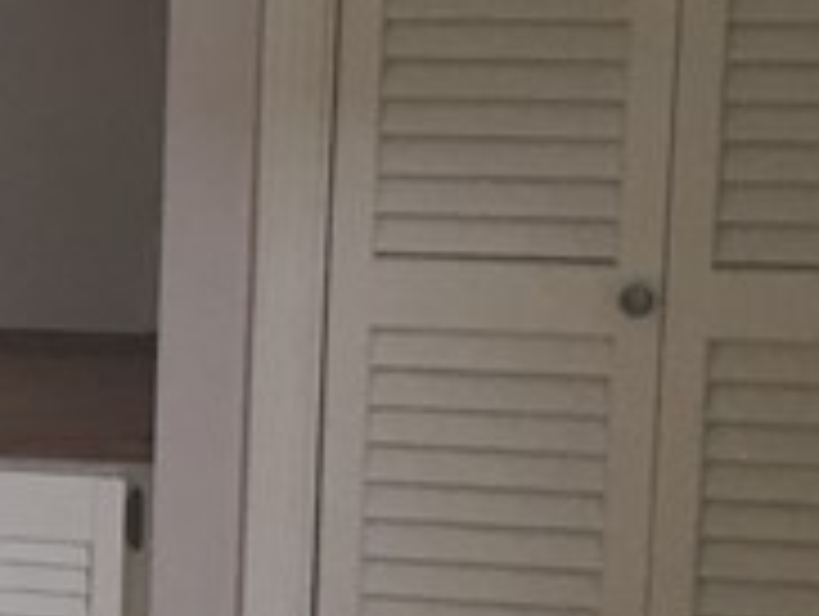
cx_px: -981
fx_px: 3862
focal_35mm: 163
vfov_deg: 9.1
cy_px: 324
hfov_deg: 10.7
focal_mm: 4.15
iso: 32
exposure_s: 1/15
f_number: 2.2
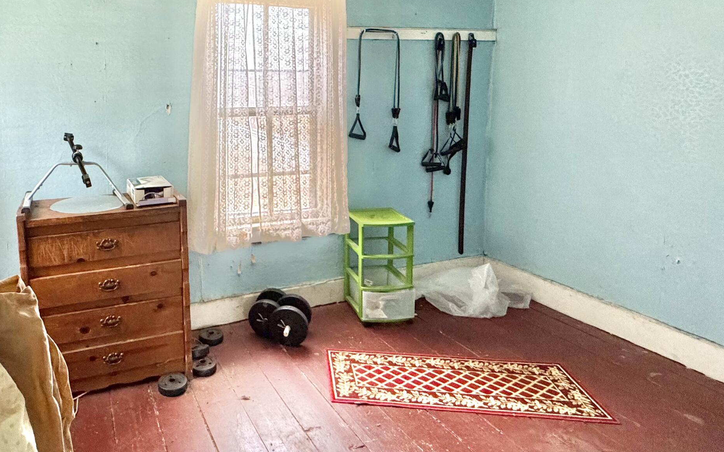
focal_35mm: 24
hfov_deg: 71.5
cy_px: 146
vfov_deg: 50.0
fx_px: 474
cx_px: 216
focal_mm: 2.22
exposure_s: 1/60
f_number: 2.2
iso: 320
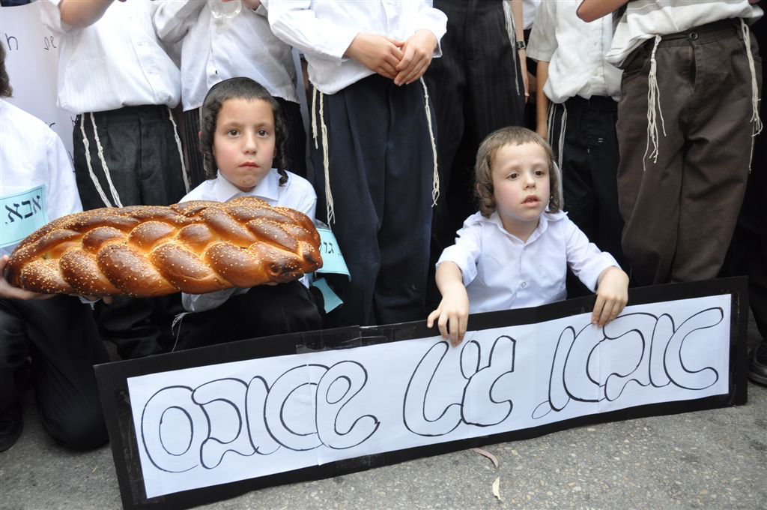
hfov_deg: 67.4
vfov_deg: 47.8
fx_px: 575
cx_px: 384
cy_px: 255
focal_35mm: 27
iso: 400
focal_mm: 18
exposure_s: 1/125
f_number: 5.6
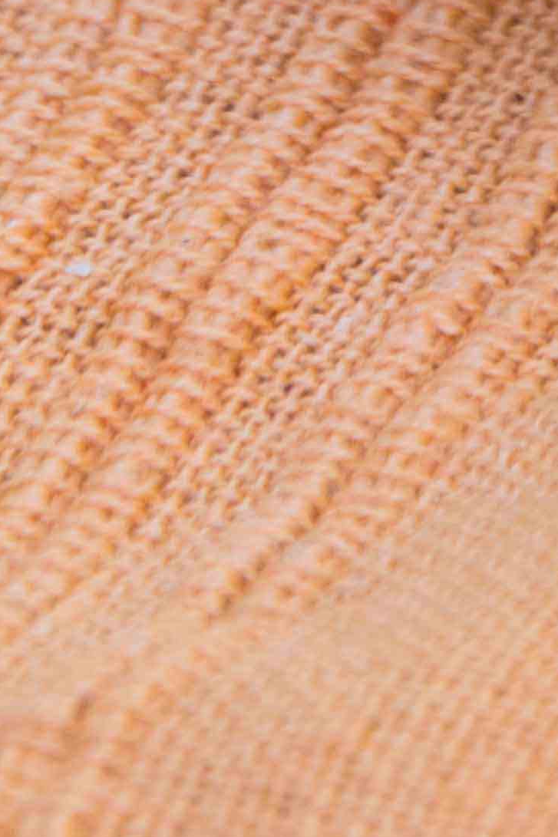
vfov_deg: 4.6
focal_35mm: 429
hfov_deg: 3.2
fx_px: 9977
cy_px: -1436
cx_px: 956
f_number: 5
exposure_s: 1/50
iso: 250
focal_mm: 52
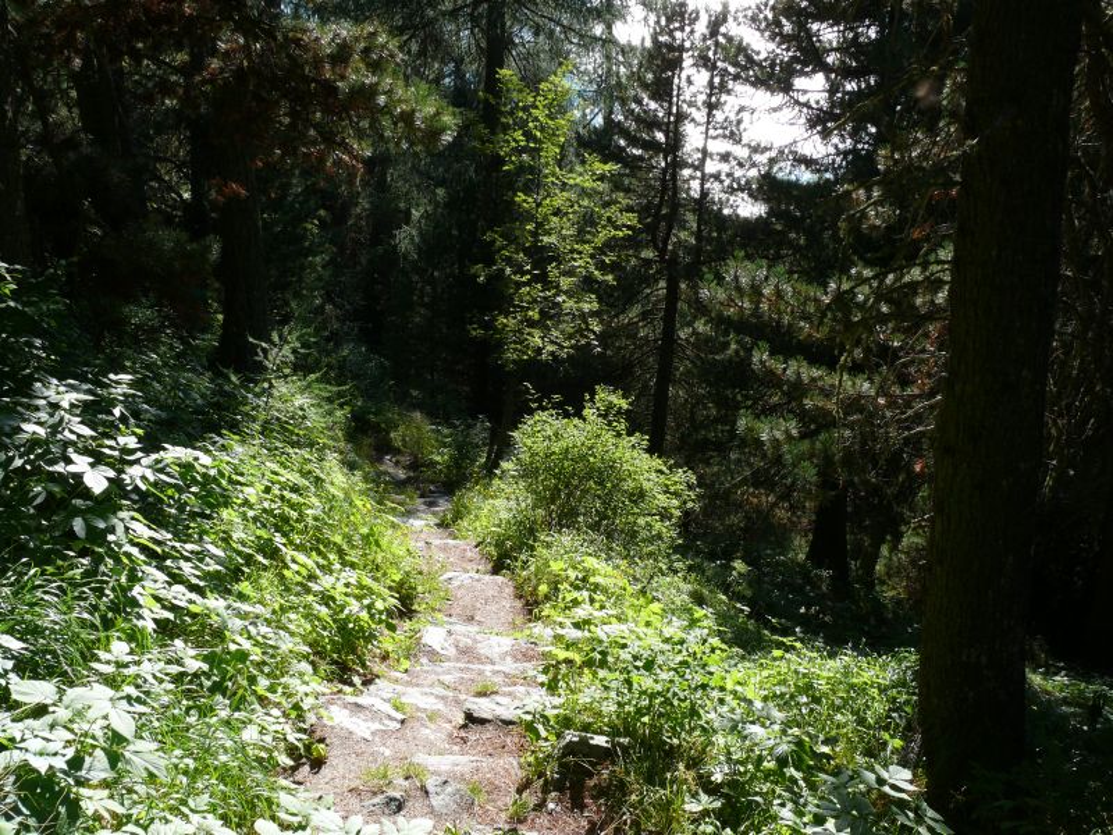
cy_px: 418
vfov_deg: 40.7
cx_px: 556
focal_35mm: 35
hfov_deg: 52.6
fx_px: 1125
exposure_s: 1/200
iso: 100
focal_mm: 7.4
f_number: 5.6
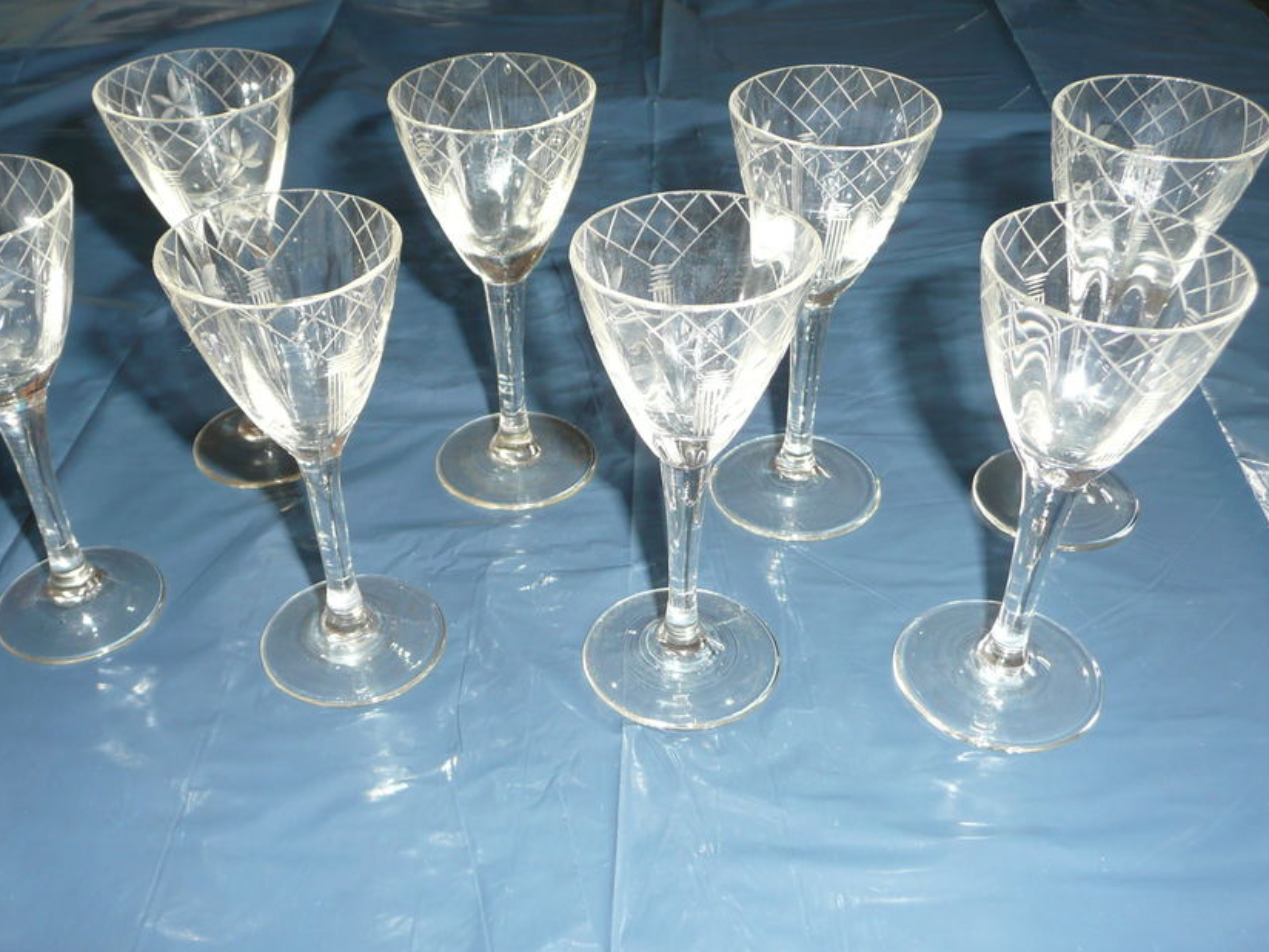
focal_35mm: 34
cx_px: 576
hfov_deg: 53.9
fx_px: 1246
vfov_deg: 41.7
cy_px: 553
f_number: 3.3
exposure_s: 1/30
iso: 100
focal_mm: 4.6
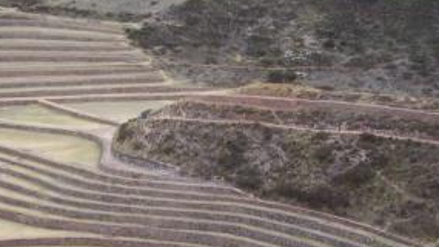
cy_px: 150
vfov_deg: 18.5
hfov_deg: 31.8
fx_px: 756
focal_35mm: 65
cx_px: 112
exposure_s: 1/500
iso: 80
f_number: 2.8
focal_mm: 6.3
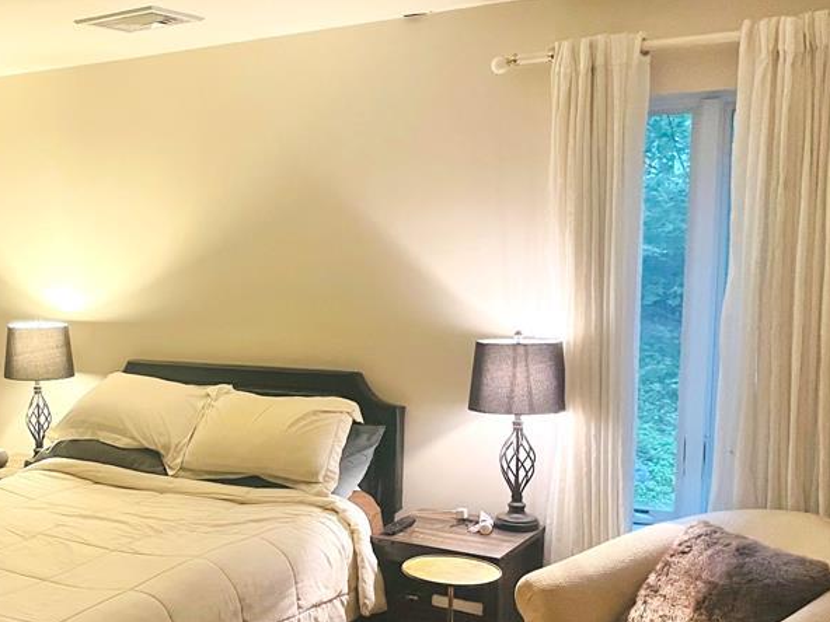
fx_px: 1079
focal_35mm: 45
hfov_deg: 39.7
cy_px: 378
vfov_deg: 32.1
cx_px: 118
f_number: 1.6
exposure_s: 1/40
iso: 500
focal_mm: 4.2
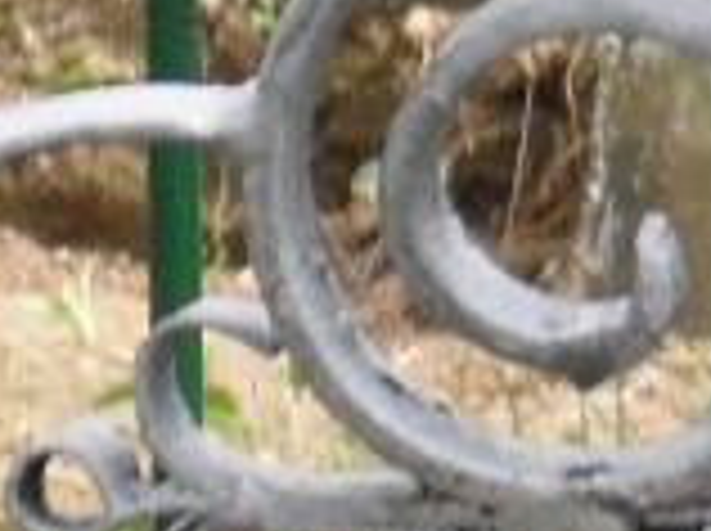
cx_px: 2151
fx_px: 15176
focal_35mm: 740
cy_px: 274
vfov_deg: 2.0
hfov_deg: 2.6
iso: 80
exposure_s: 1/60
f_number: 5.2
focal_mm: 18.9
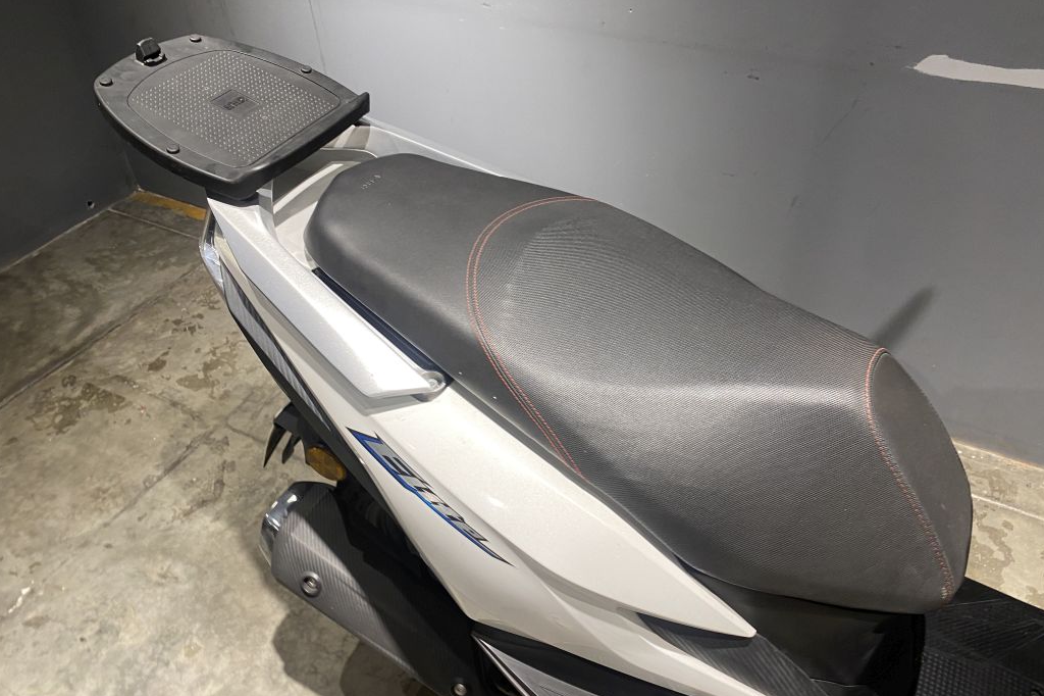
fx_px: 812
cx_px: 518
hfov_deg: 65.5
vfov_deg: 46.4
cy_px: 337
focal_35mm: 28
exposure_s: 1/50
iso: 64
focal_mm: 4.25
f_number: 1.8
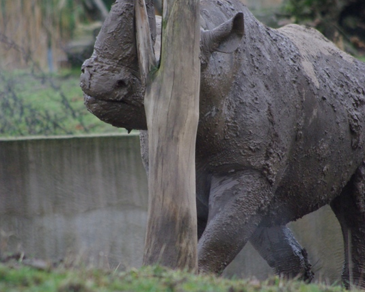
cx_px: 182
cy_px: 118
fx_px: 6848
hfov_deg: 3.1
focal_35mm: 634
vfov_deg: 2.4
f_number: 5.8
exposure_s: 1/180
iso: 800
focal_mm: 300
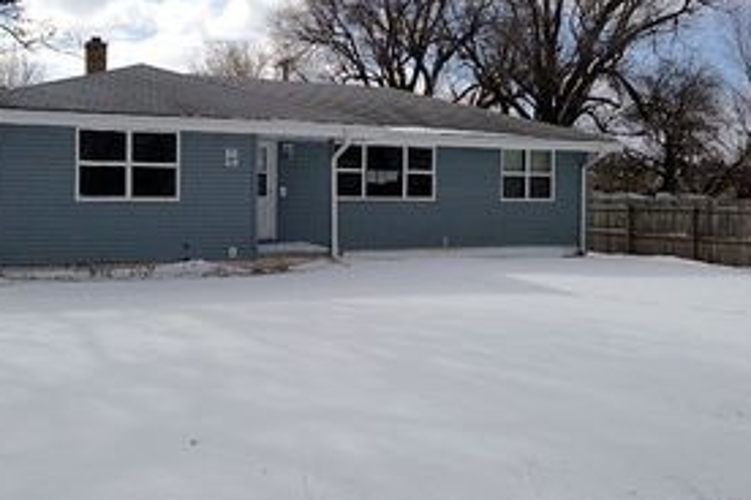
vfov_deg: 31.1
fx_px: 897
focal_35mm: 43
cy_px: 198
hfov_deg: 45.3
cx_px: 324
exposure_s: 1/4184
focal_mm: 4.13
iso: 50
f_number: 2.4
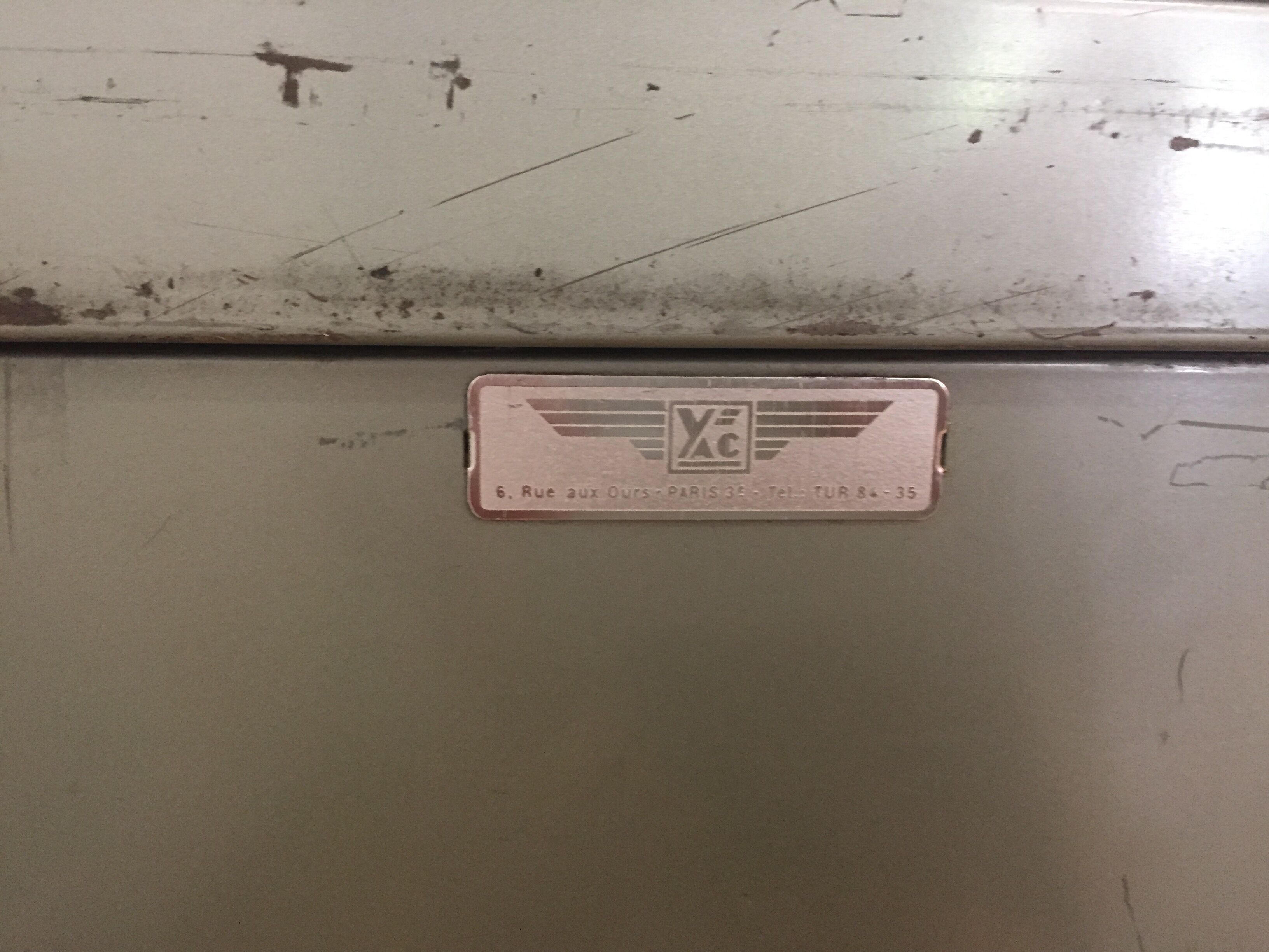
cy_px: 476
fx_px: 1063
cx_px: 634
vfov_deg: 48.2
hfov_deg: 61.7
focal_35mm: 29
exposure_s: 1/17
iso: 320
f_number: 2.2
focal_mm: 4.15
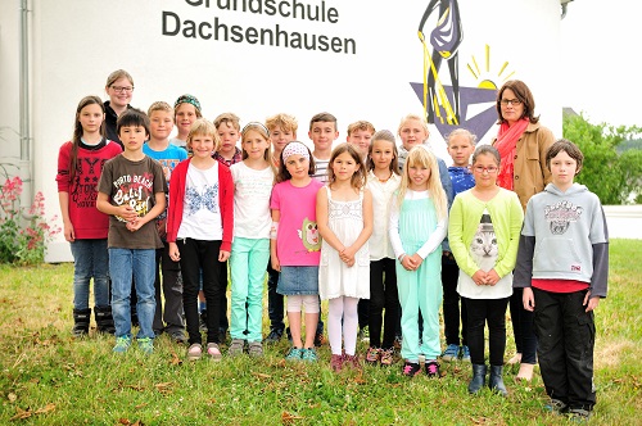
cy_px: 213
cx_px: 321
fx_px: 801
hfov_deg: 43.7
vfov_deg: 29.8
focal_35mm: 45
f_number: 3.2
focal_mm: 30
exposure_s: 1/250
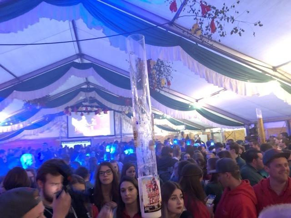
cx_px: 146
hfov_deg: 63.4
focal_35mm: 28
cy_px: 109
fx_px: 235
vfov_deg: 49.7
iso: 800
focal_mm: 3.99
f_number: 1.8
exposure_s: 1/17
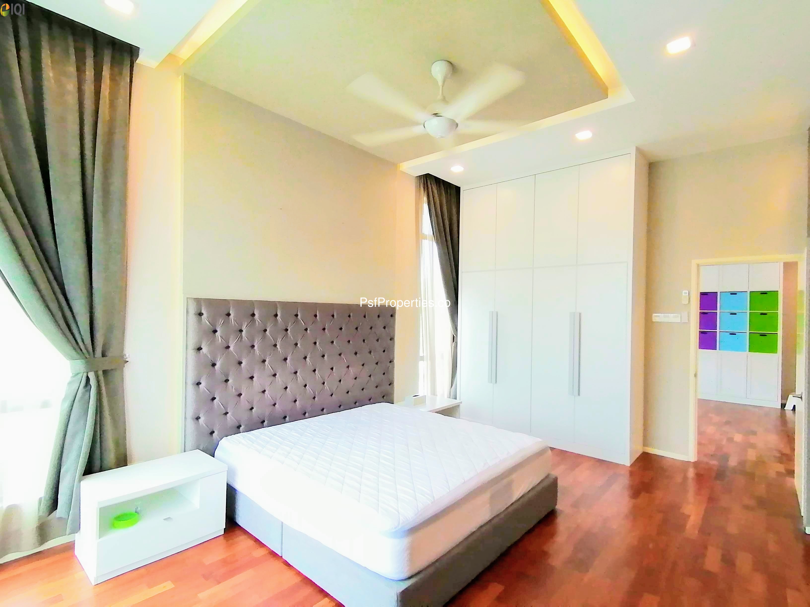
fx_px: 398
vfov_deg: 74.7
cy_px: 304
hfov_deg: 91.0
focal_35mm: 17
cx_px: 405
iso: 160
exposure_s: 1/60
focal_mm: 1.78
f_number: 2.4
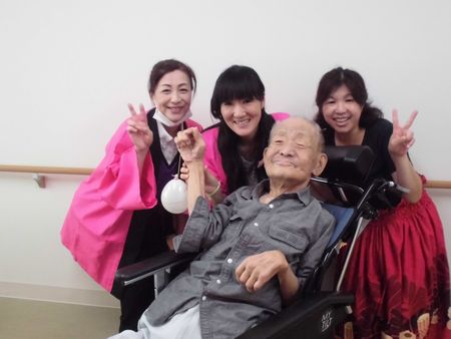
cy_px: 170
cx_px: 226
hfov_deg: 53.9
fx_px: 443
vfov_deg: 41.8
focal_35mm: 34
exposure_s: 1/60
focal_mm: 6.1
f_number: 4
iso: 800
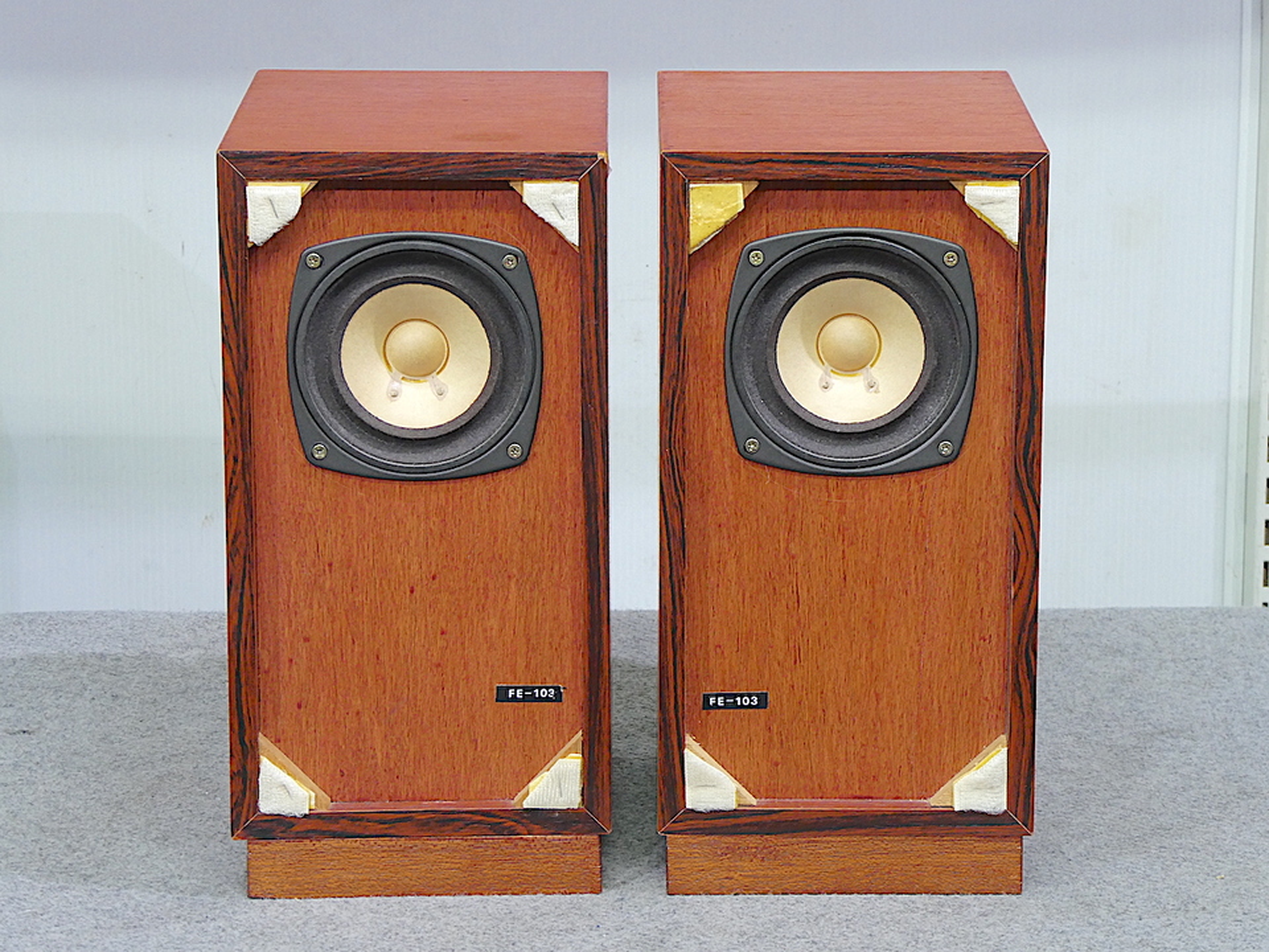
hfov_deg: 17.1
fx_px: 4216
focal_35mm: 115
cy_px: 476
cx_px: 634
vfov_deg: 12.9
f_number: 5.1
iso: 200
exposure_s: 1/6
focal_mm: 20.6
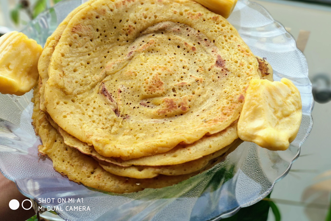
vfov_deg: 24.6
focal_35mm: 55
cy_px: 96
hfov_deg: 36.2
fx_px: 506
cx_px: 166
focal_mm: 5.99
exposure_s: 1/100
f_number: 2.6
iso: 200
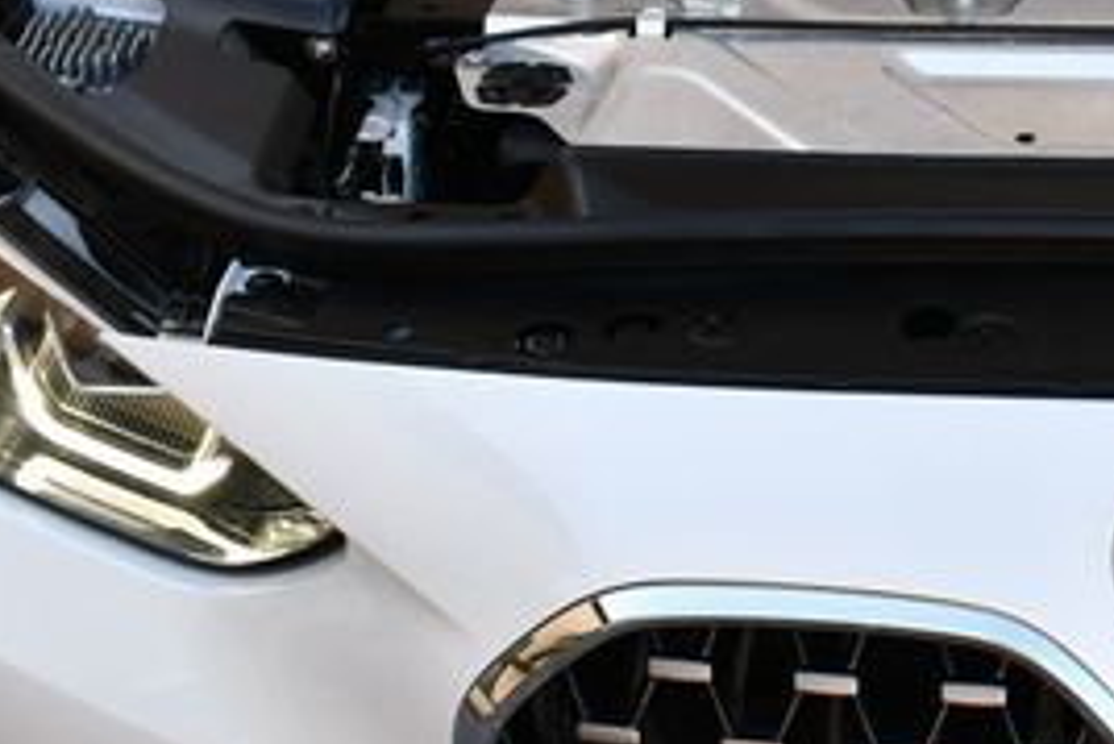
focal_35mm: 86
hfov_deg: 22.5
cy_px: -8
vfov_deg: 15.6
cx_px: 1181
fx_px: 2663
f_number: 5.6
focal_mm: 18
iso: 360
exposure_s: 1/250
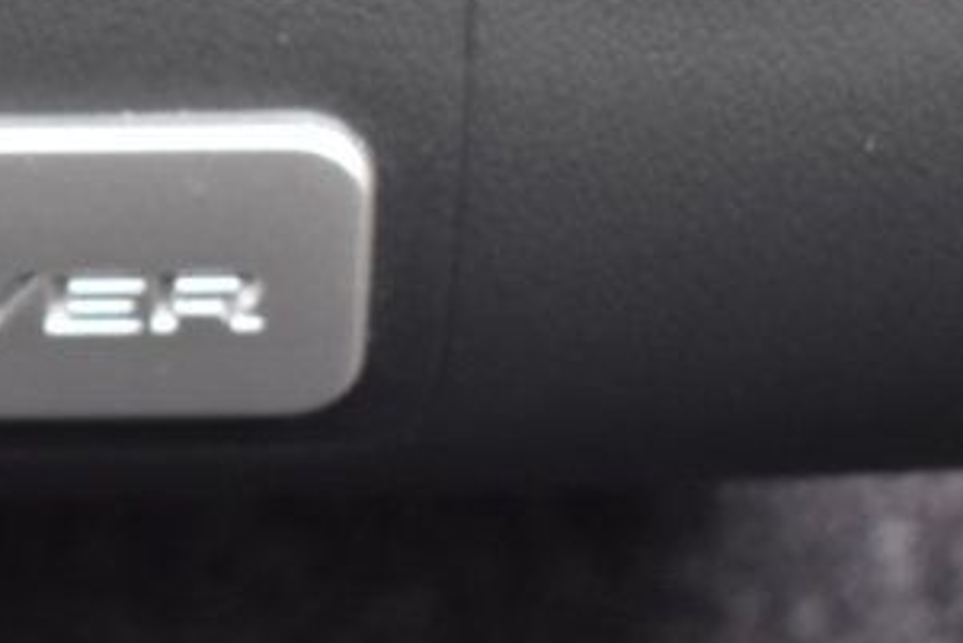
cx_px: -422
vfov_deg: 6.7
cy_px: 173
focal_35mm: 204
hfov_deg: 9.8
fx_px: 5459
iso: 1600
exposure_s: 1/10
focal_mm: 40
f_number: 4.8
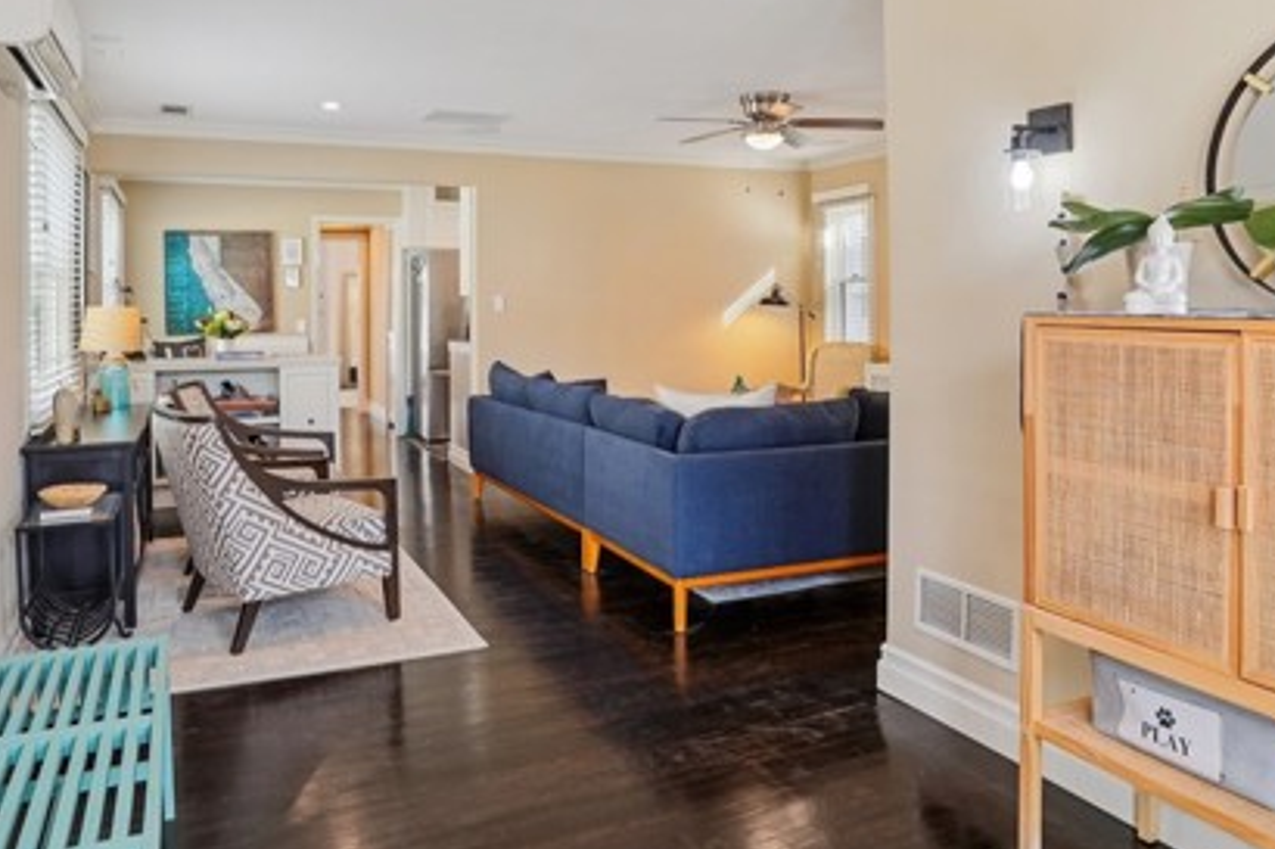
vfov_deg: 50.9
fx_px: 885
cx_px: 575
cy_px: 339
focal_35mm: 25
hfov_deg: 71.4
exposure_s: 1/10
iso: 400
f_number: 8
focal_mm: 16
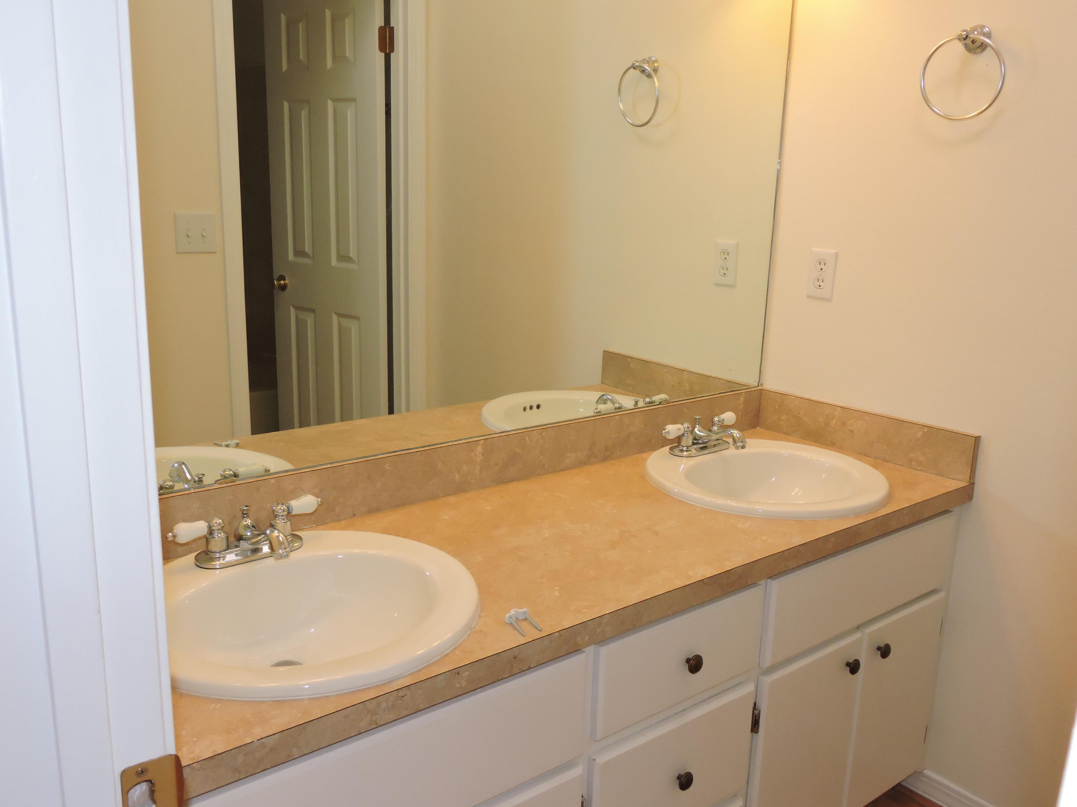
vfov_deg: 46.8
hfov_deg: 60.0
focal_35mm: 30
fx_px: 933
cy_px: 404
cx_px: 538
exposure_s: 1/160
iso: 450
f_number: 3.5
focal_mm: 5.4
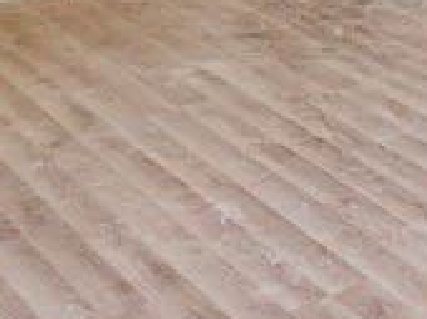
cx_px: 261
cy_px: -176
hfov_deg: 20.0
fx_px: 1207
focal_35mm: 98
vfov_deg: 14.0
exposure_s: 1/68
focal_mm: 4.25
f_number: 1.8
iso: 100
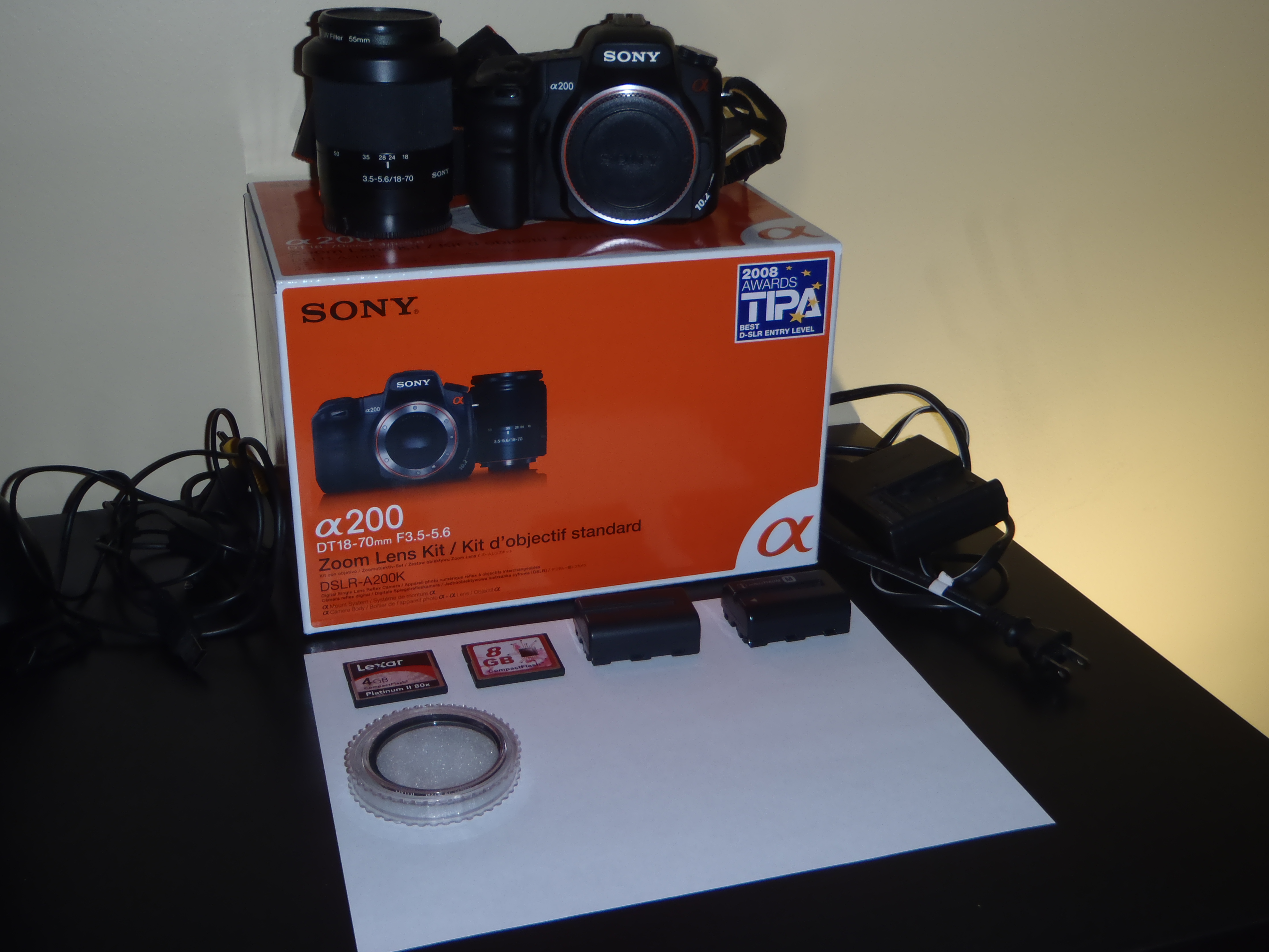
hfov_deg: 51.4
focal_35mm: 36
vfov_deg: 39.7
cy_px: 476
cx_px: 634
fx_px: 1320
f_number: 4.1
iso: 100
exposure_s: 1/40
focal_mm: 6.53
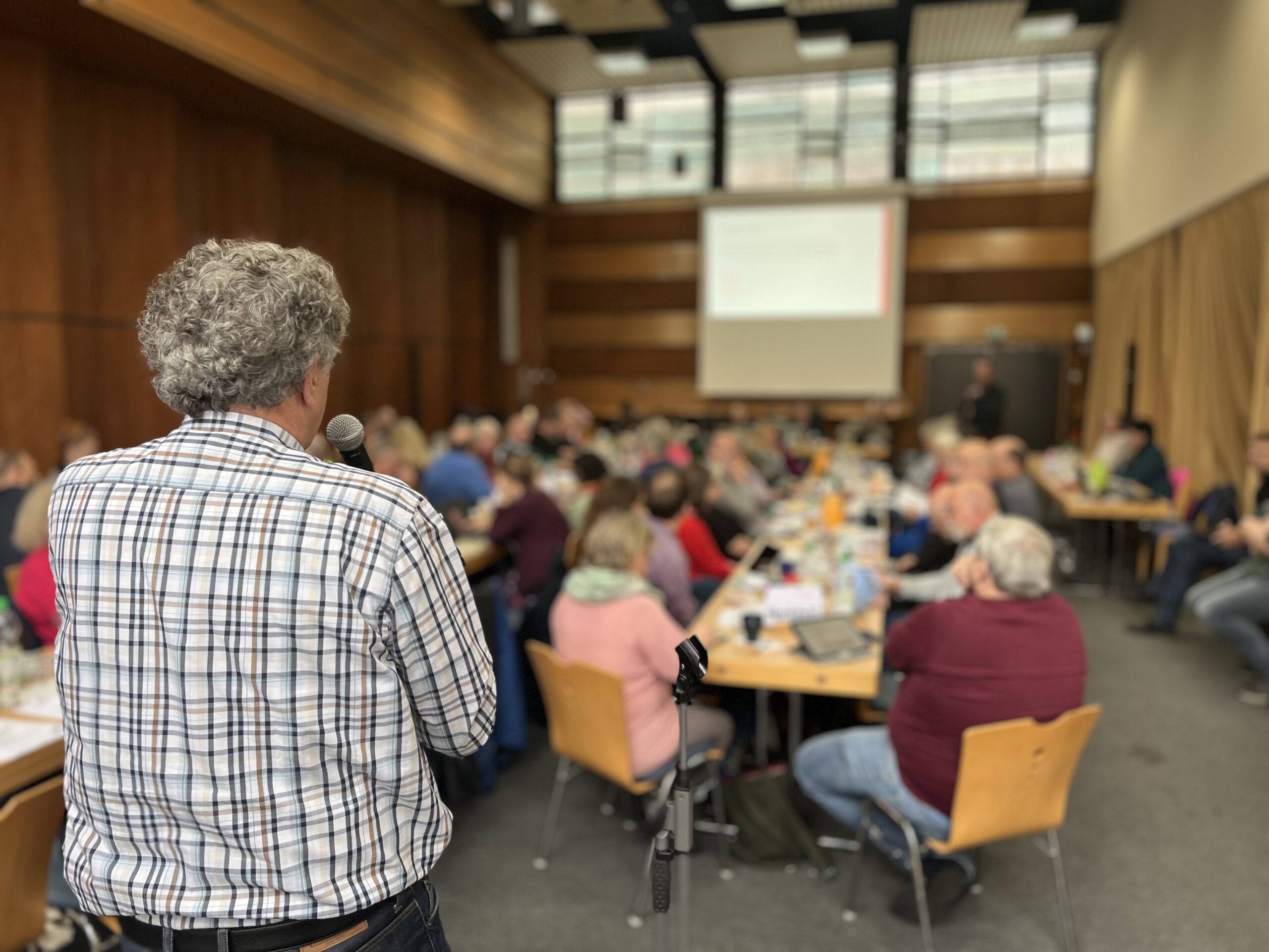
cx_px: 634
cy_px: 476
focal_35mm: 26
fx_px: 953
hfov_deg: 67.3
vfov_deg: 53.1
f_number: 1.5
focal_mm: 5.7
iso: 64
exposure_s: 1/100
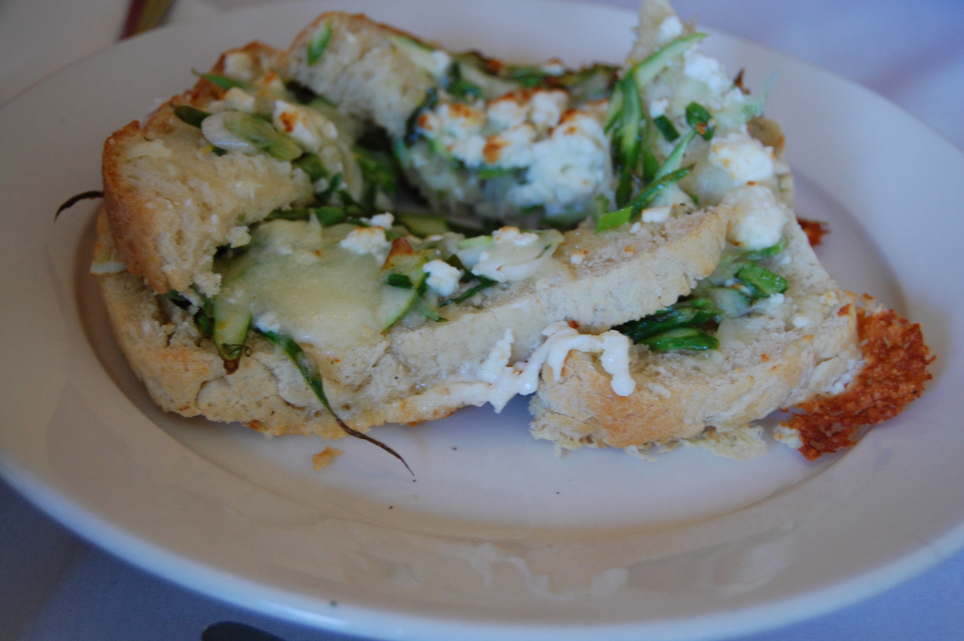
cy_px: 320
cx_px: 482
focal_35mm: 57
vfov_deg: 23.7
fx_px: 1525
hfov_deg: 35.1
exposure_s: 1/20
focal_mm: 38
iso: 800
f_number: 5
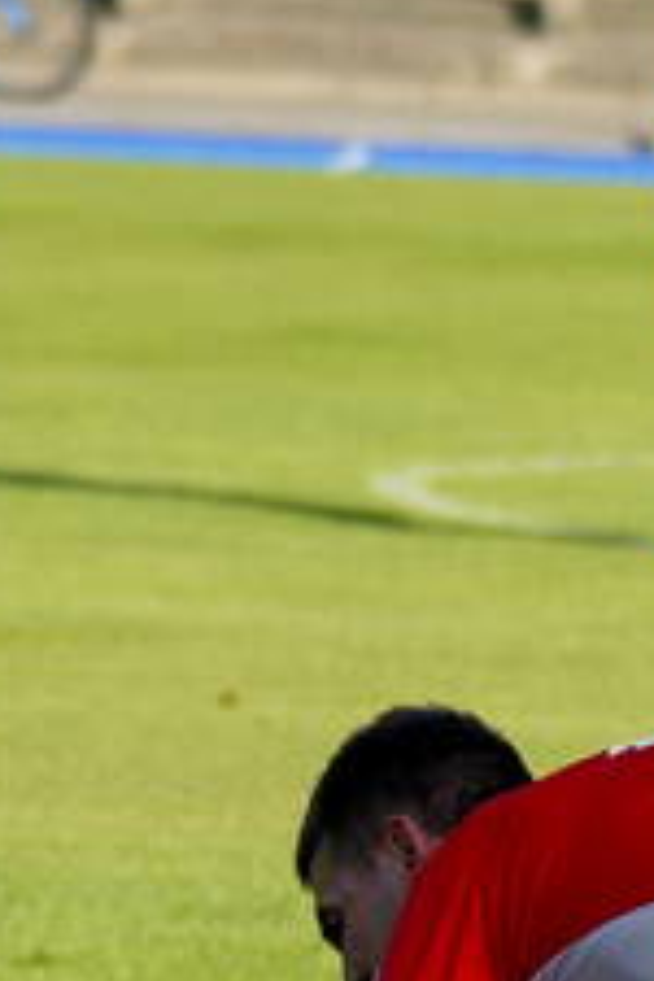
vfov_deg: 2.4
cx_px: 955
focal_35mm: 848
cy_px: 1003
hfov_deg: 1.6
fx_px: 23106
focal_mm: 150
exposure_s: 1/1250
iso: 250
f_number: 5
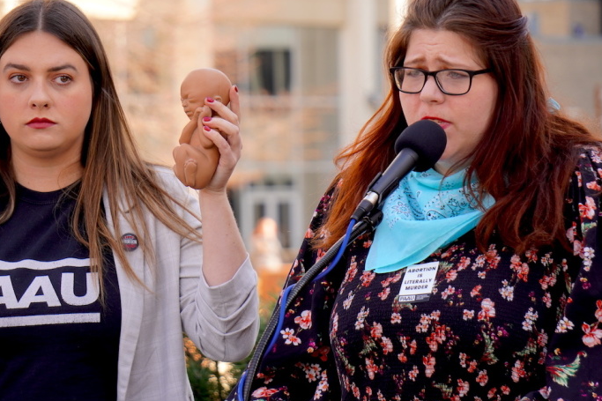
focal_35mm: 230
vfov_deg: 6.0
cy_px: 203
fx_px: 3839
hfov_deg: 9.0
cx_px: 275
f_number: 5.6
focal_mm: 123
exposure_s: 1/200
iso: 250
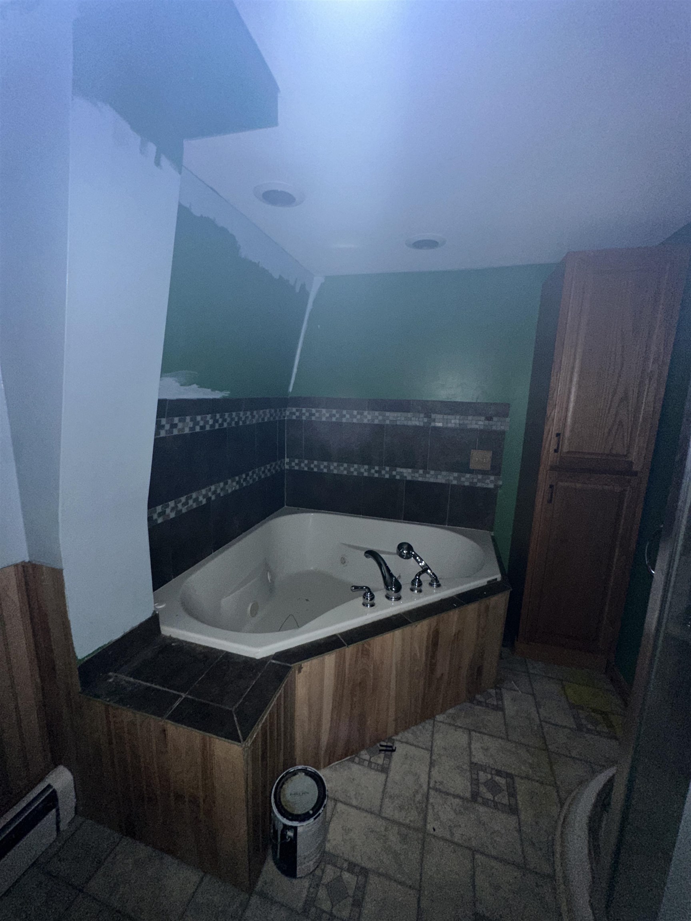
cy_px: 460
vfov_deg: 102.1
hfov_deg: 85.7
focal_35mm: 14
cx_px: 346
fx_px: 373
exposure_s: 1/19
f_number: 2.2
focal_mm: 2.22
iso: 125
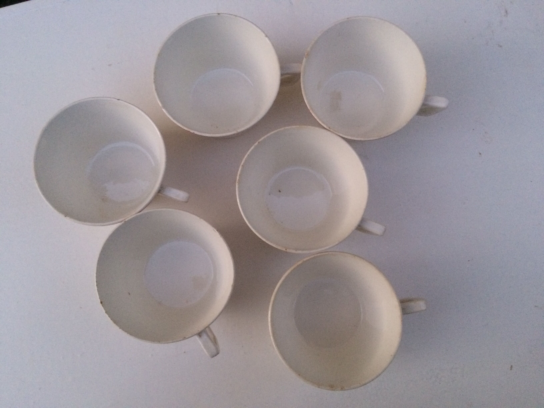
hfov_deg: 61.7
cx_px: 272
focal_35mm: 29
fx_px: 456
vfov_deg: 48.2
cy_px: 204
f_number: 2.2
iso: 320
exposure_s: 1/33
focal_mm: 4.15
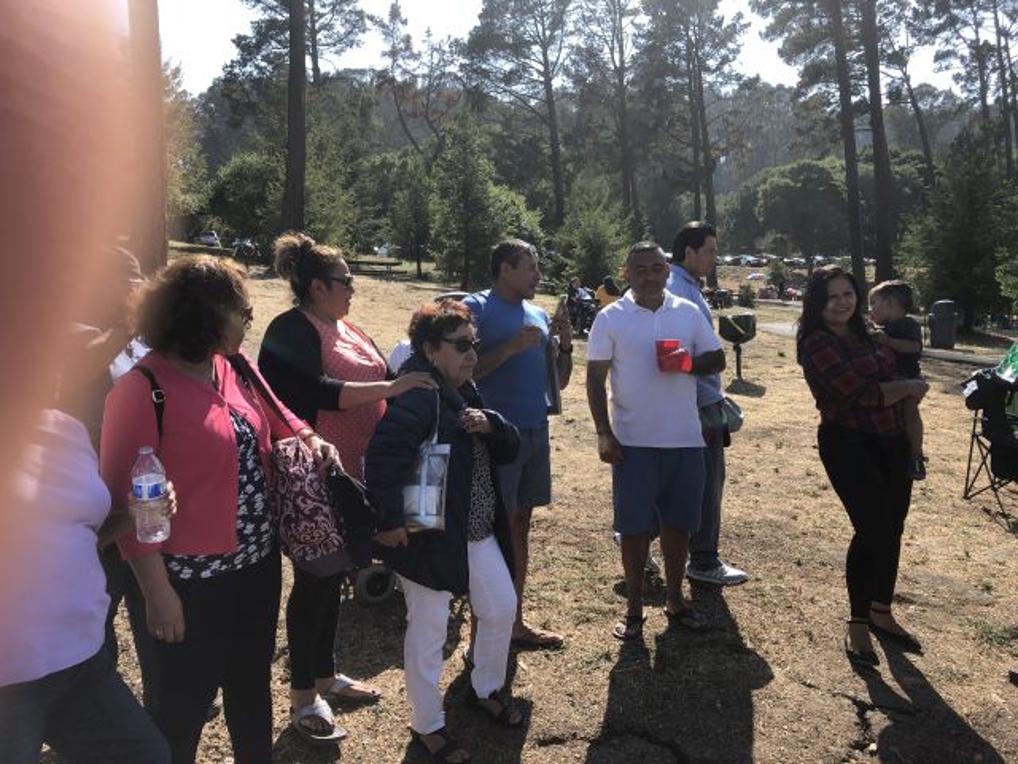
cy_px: 382
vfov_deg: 49.7
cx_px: 509
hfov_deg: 63.4
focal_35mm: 28
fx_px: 823
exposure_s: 1/873
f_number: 1.8
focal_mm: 3.99
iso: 20
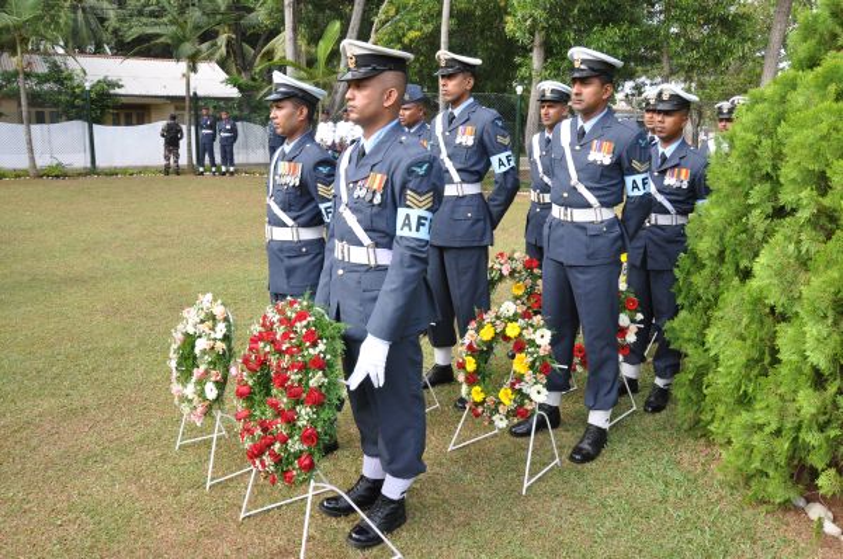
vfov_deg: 47.8
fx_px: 631
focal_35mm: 27
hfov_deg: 67.5
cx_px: 422
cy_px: 280
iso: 250
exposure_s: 1/125
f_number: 9
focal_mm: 18
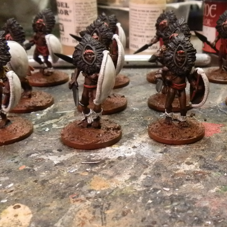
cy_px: 105
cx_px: 188
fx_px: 371
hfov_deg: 32.9
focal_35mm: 50
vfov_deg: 34.0
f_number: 3.1
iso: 400
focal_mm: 5
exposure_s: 1/50
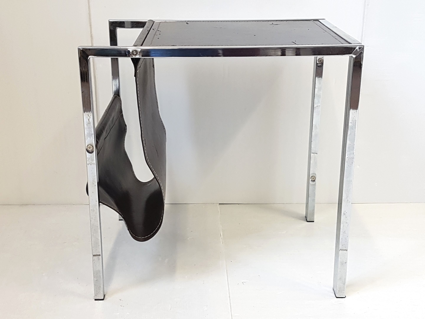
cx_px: 212
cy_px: 160
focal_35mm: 26
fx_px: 319
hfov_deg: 67.3
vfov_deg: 53.1
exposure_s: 1/50
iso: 100
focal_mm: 4.2
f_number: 1.7
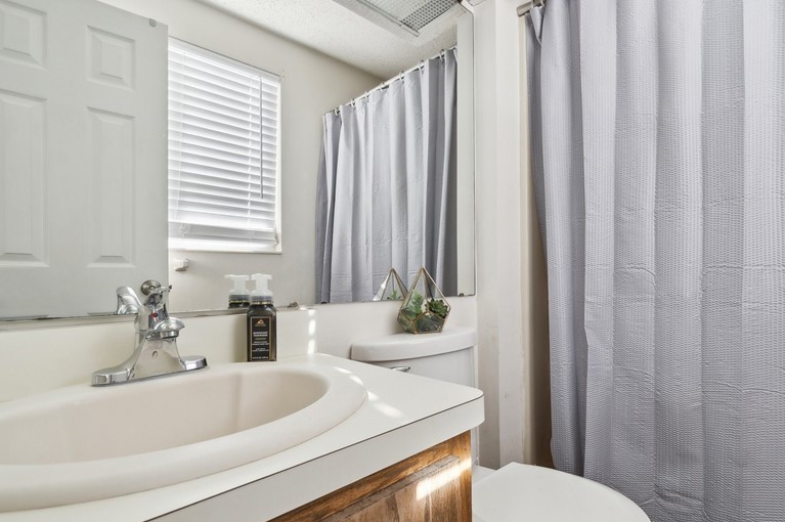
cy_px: 288
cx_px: 459
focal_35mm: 17
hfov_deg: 92.5
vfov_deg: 70.1
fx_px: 370
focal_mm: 12
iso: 125
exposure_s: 1/15
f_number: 7.1
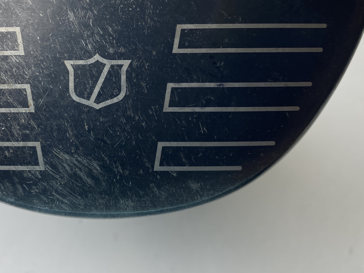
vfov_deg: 32.3
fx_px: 463
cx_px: 106
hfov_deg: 42.0
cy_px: 68
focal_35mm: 44
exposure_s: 1/160
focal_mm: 4.25
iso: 32
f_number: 1.8
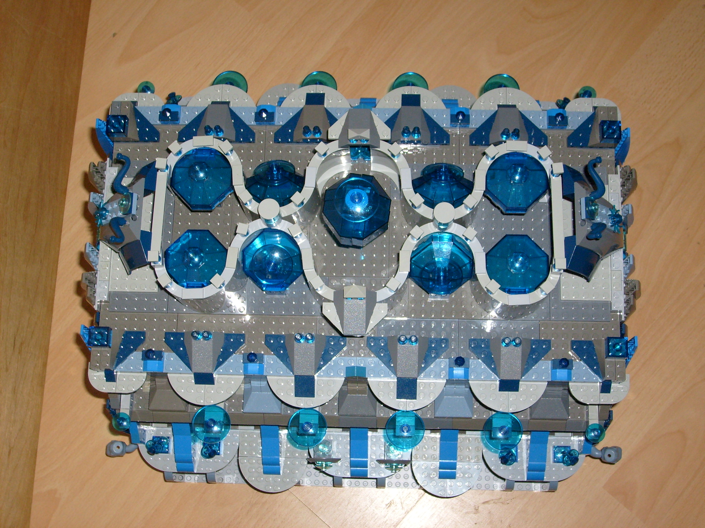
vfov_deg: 28.0
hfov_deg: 36.8
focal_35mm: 52
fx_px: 1059
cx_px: 352
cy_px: 264
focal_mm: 8.7
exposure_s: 1/60
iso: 100
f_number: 3.3
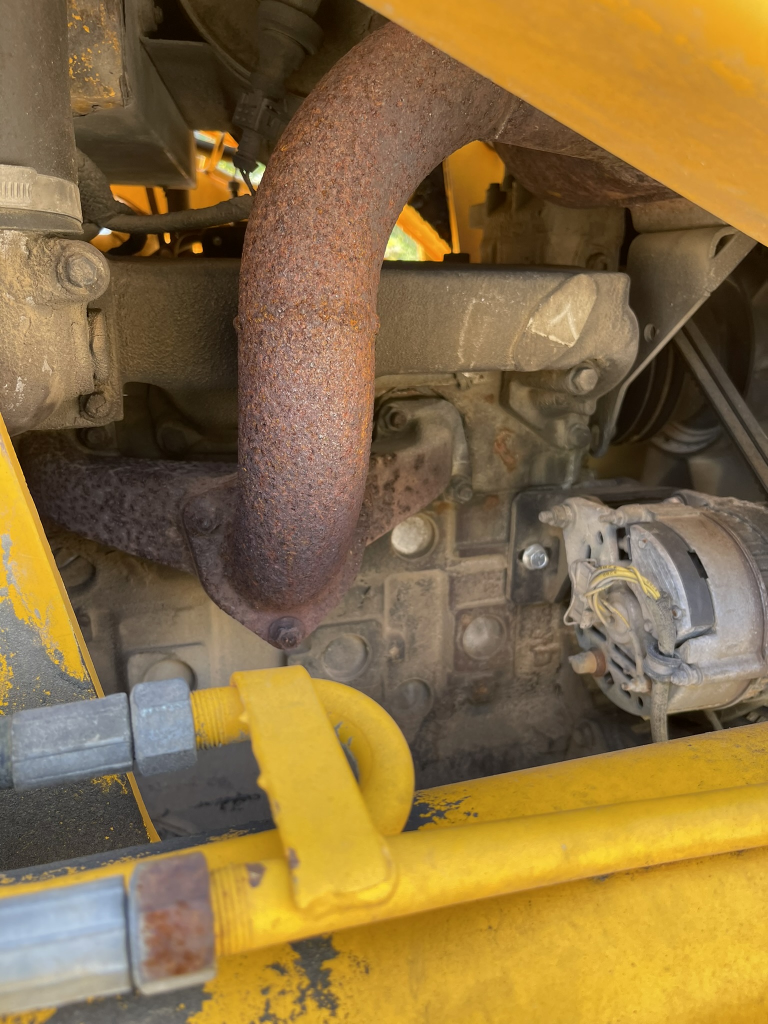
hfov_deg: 54.9
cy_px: 512
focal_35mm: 25
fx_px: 740
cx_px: 384
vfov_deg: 69.4
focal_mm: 5.1
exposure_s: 1/121
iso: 40
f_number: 1.6
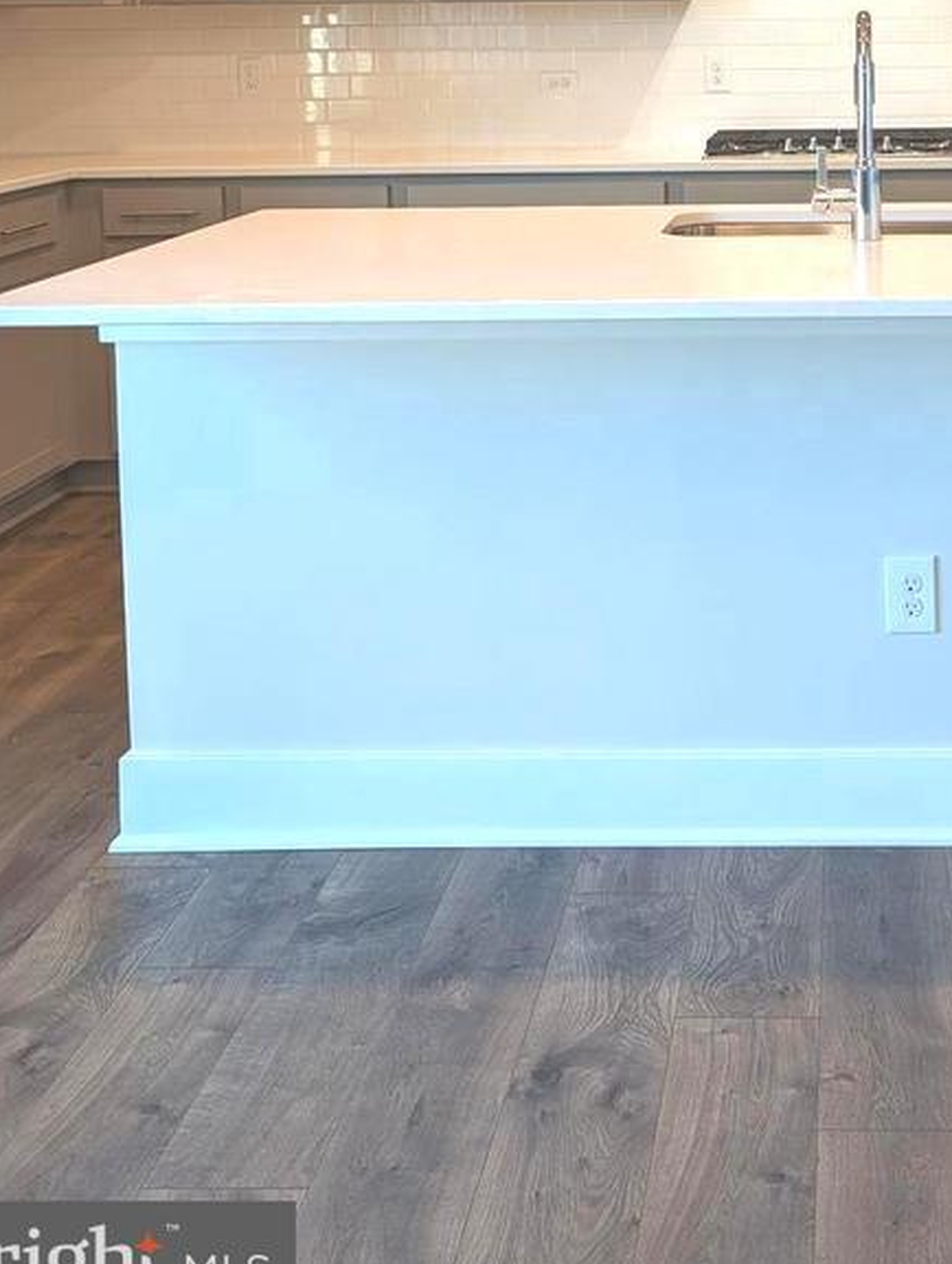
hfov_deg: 31.2
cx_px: 802
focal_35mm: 45
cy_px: 143
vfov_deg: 39.2
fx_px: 1645
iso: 52
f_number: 1.85
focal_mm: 6.81
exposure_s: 1/40
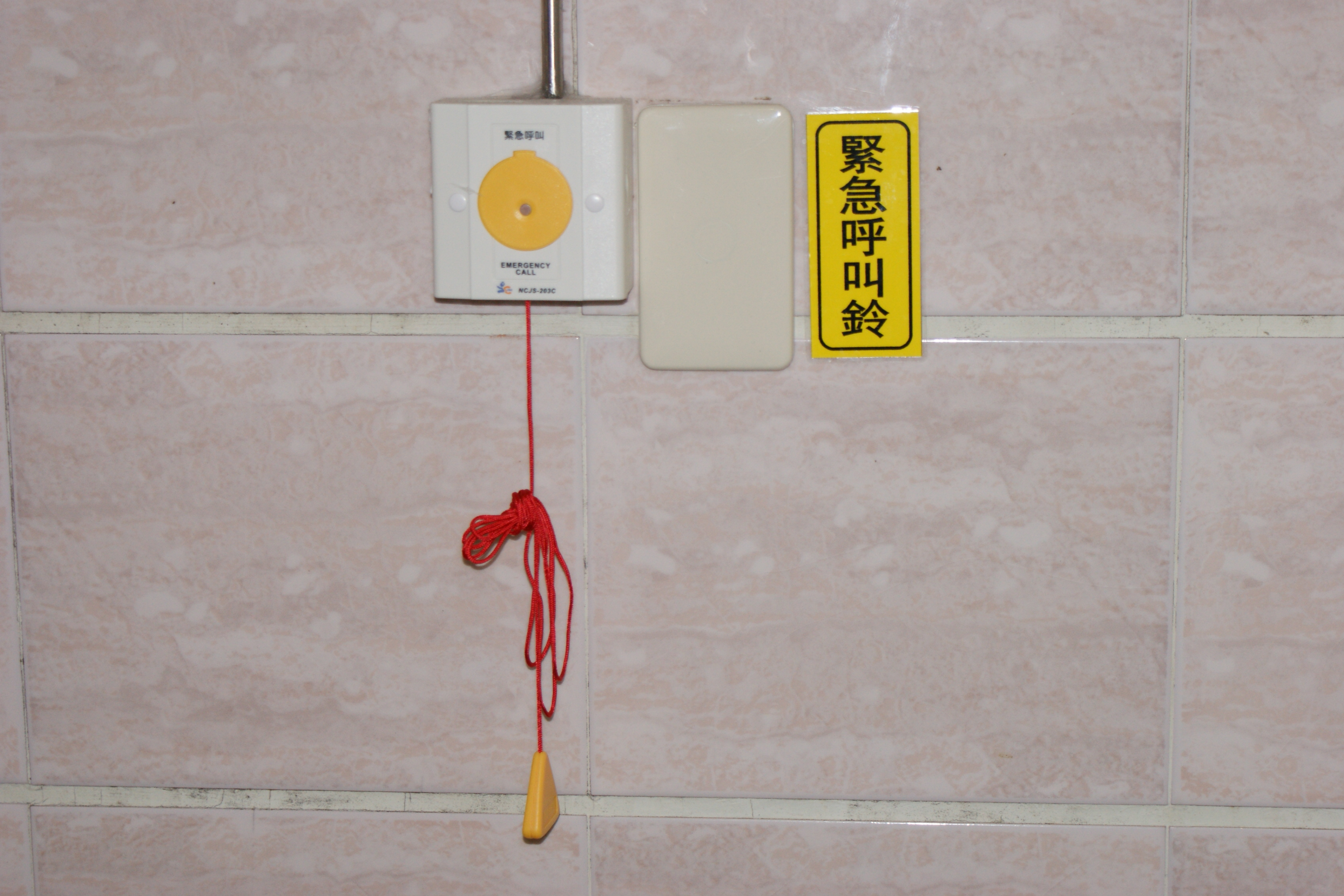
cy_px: 448
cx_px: 672
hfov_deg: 27.0
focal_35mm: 75
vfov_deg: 18.2
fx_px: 2800
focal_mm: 50
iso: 400
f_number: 5.6
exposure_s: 1/80
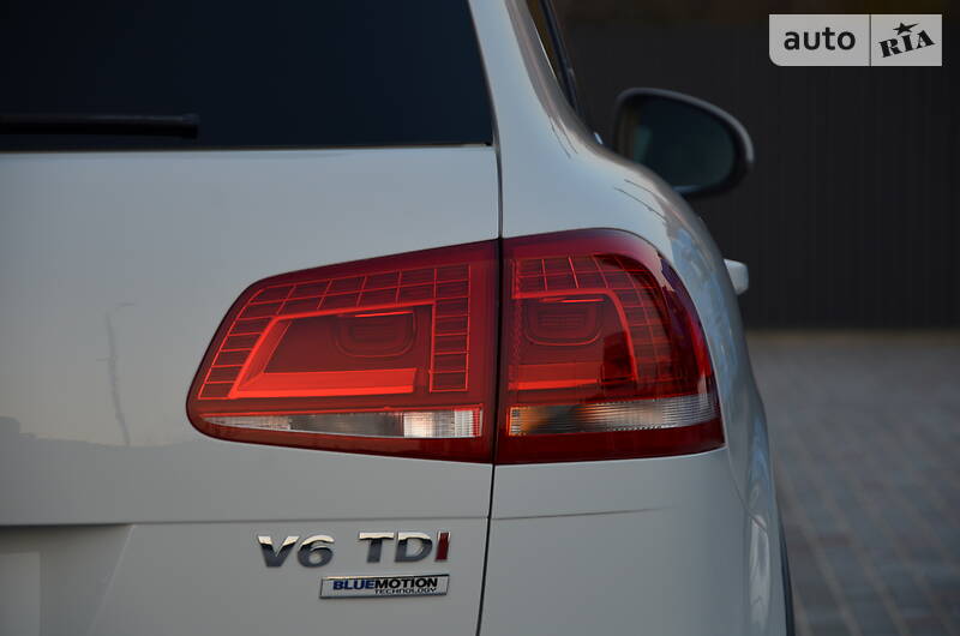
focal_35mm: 158
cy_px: 318
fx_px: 4192
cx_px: 480
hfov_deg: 13.1
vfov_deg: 8.7
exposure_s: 1/125
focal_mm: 105
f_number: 5.6
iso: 200
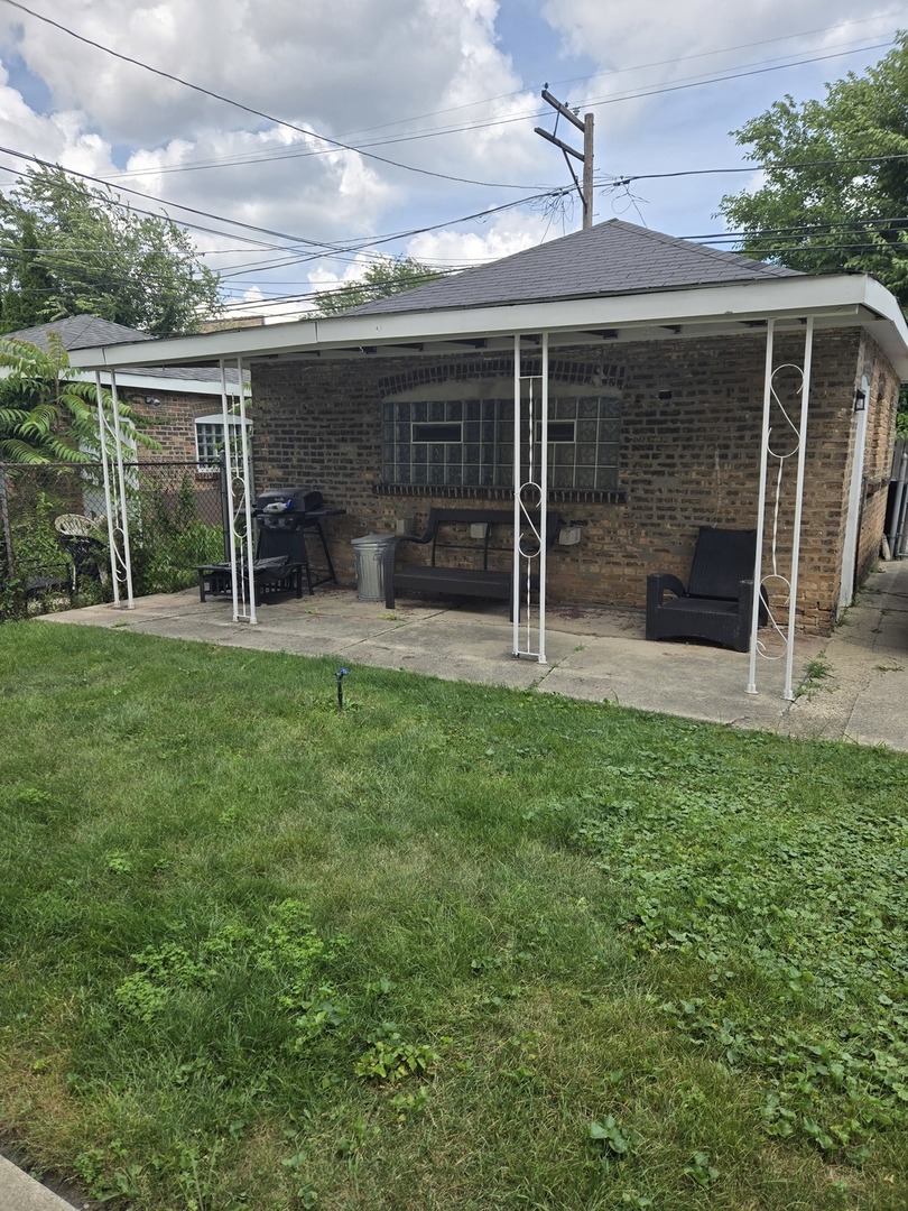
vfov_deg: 73.9
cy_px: 606
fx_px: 804
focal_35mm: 23
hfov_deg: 58.9
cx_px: 454
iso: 25
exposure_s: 1/1318
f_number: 1.8
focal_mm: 5.4
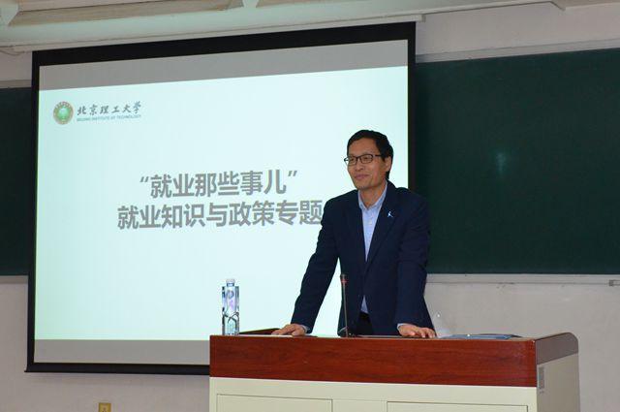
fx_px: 903
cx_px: 310
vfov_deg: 25.7
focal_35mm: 52
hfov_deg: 37.9
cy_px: 206
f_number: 6.3
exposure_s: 1/100
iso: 2000
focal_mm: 35
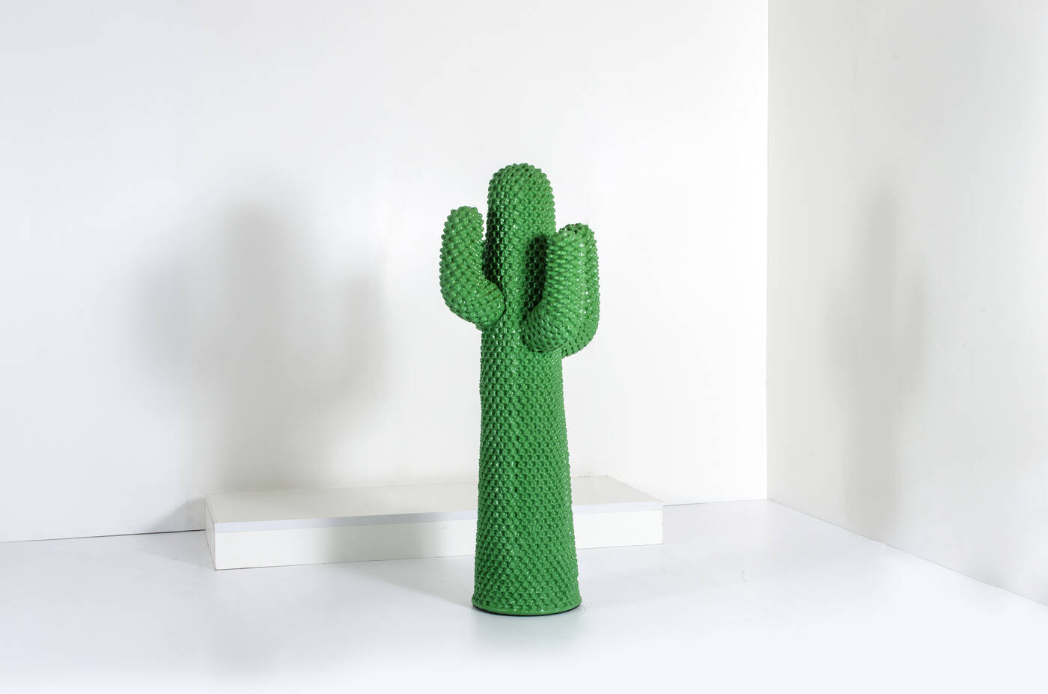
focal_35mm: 52
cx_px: 524
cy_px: 347
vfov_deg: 25.6
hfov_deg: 37.9
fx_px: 1525
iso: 100
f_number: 16
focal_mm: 35
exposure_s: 1/160
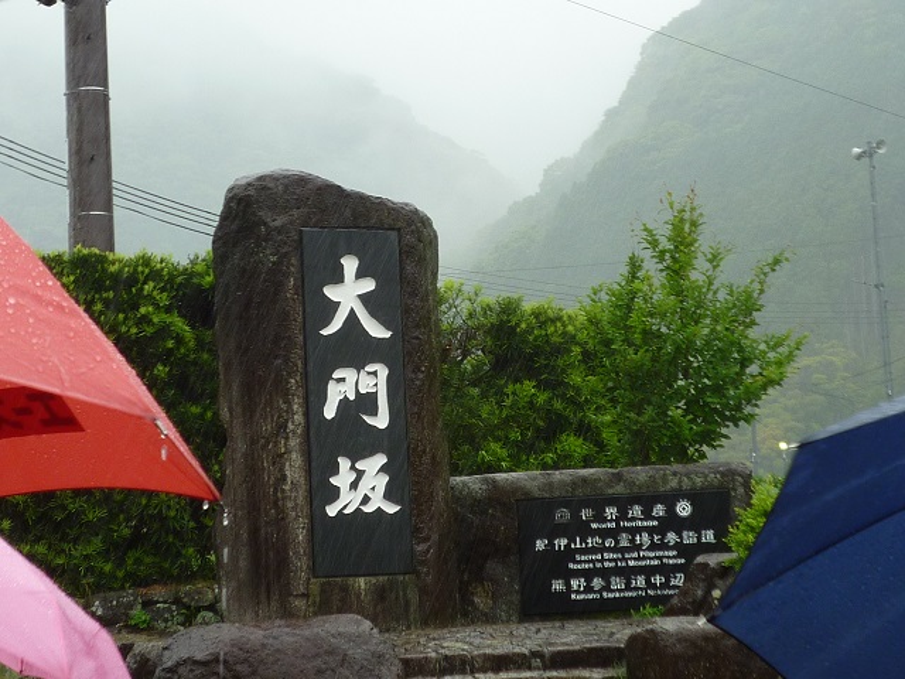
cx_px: 452
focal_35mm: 76
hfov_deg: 25.7
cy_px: 340
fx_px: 1987
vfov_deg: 19.4
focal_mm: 6.8
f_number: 4
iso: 80
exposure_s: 1/60
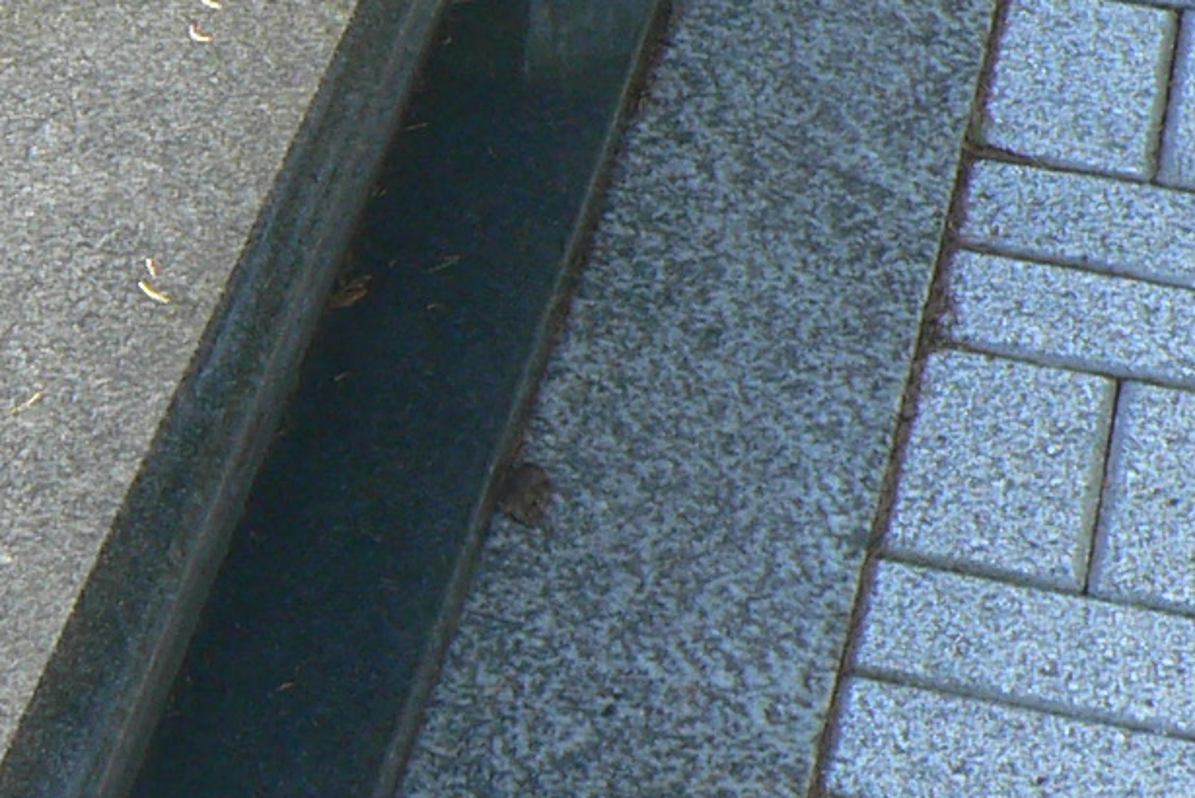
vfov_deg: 8.8
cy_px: 294
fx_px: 5181
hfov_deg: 12.7
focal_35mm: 156
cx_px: -376
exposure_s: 1/125
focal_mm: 6
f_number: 4
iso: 80
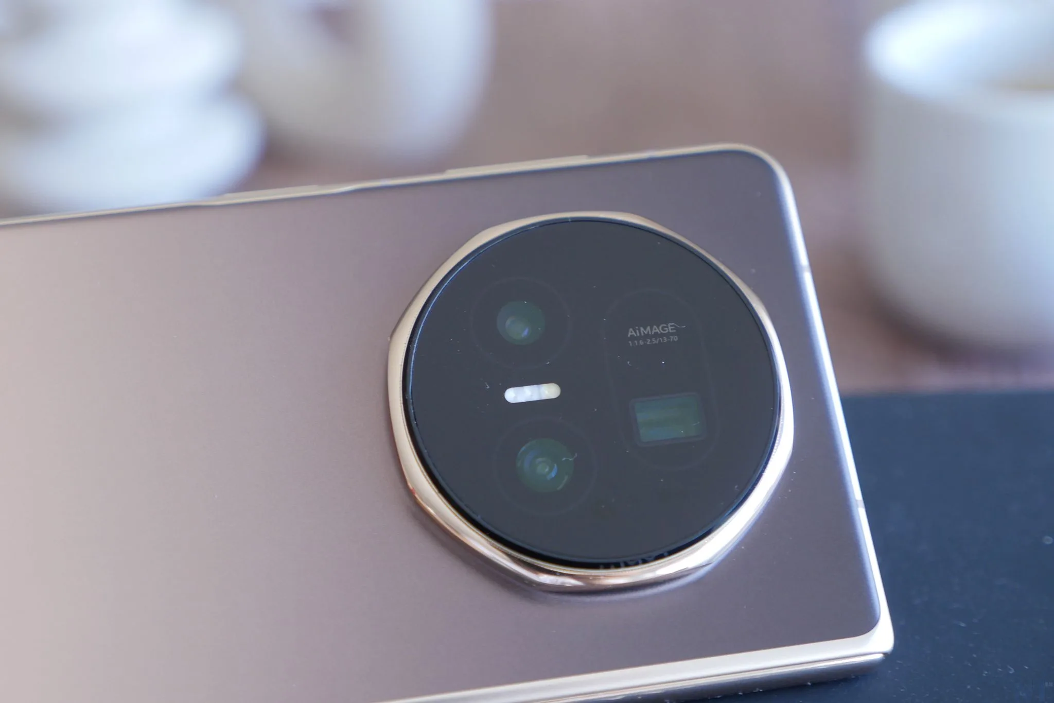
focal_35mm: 68
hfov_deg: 29.7
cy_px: 352
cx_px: 527
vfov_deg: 20.0
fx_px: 1991
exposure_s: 1/80
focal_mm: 33
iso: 500
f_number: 2.8
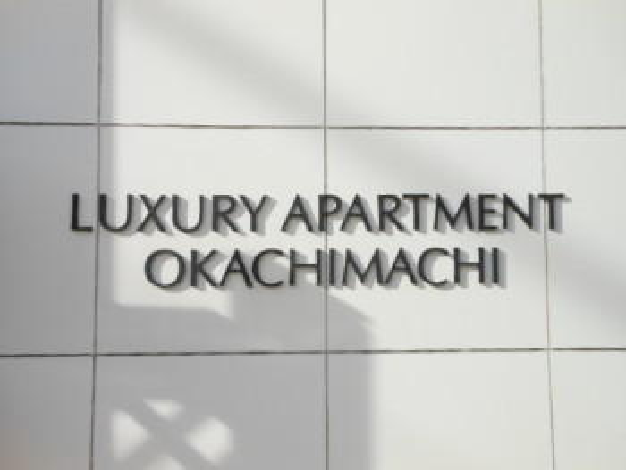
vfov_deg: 54.9
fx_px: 452
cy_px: 235
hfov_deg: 69.4
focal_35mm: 25
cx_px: 313
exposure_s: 1/400
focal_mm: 4.5
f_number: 3.2
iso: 80
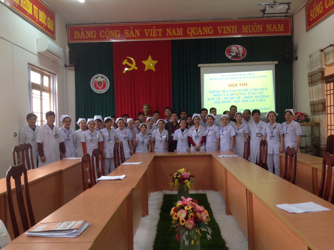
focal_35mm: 35
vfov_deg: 40.6
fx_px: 337
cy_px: 125
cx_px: 167
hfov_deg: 52.7
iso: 50
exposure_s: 1/15
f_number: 2.4
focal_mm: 4.28
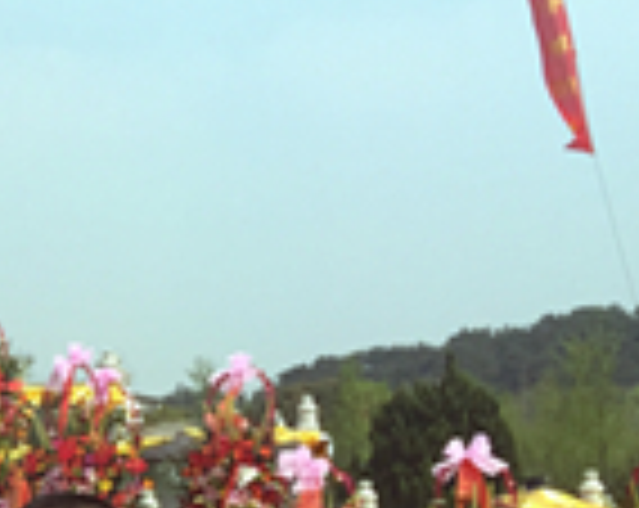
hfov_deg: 16.6
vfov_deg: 14.8
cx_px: -441
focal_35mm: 100
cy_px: 636
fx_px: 1887
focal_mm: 4.15
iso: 32
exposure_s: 1/1980
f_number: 2.2
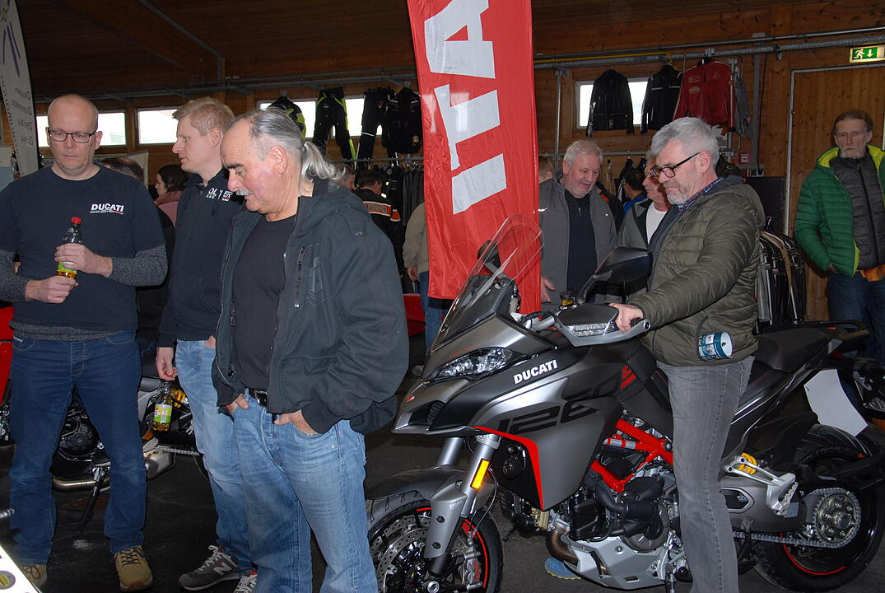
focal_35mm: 38
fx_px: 923
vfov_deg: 35.6
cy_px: 296
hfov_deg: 51.2
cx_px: 442
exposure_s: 1/60
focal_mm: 25
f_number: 4
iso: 200
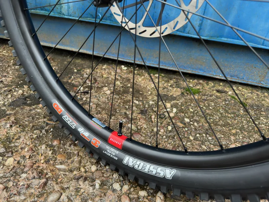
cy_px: 101
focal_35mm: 24
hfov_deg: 71.6
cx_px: 134
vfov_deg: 56.8
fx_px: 187
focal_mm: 6.86
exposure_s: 1/110
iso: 125
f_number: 1.78
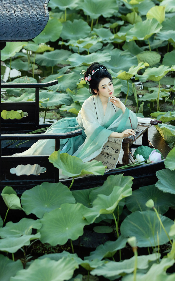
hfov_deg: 9.9
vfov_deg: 15.7
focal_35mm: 133
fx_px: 1015
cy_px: 140
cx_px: 89
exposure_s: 1/160
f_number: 3.5
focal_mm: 130
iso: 640
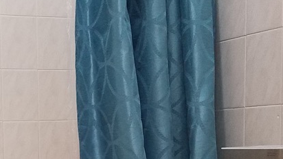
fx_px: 661
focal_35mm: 88
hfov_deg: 23.8
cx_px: 54
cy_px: 182
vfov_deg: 13.4
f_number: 1.7
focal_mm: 4.2
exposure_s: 1/20
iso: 250
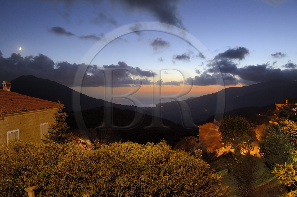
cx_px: 148
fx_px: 239
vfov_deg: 44.9
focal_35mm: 29
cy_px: 98
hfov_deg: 63.7
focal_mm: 29
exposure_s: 2.5
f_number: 5.6
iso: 800
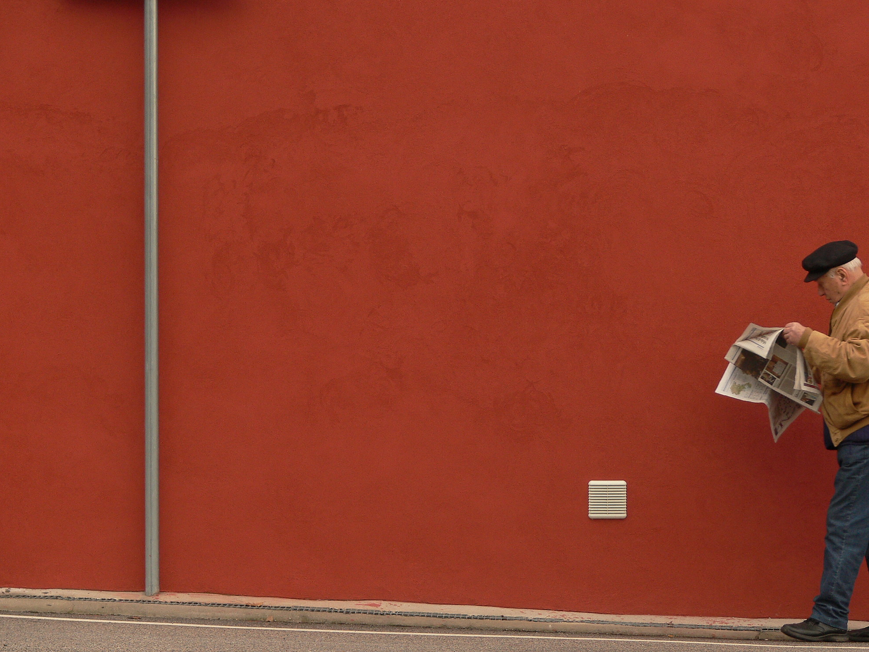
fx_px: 4694
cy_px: 288
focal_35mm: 187
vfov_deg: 7.9
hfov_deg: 10.6
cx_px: 517
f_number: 3.6
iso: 100
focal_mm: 32.5
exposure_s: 1/60
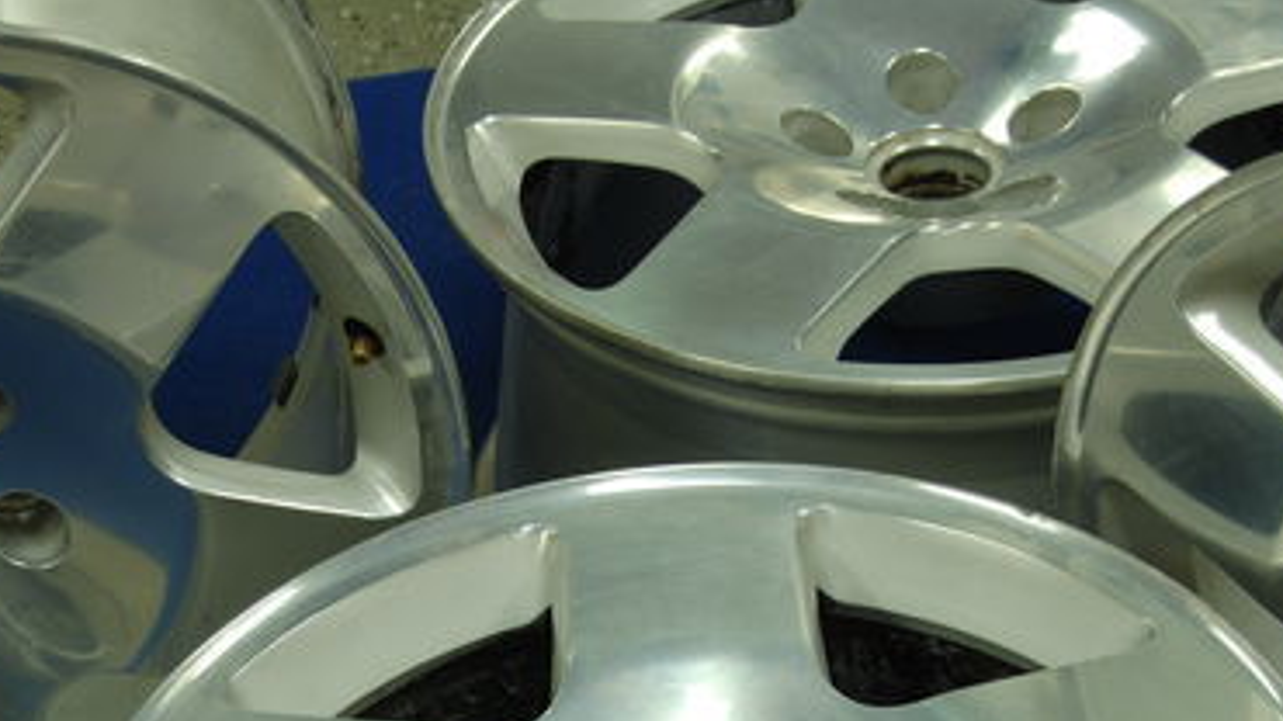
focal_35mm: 114
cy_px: 728
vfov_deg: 10.5
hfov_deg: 18.8
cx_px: 558
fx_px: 3878
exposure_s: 1/10
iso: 200
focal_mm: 42
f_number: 5.3
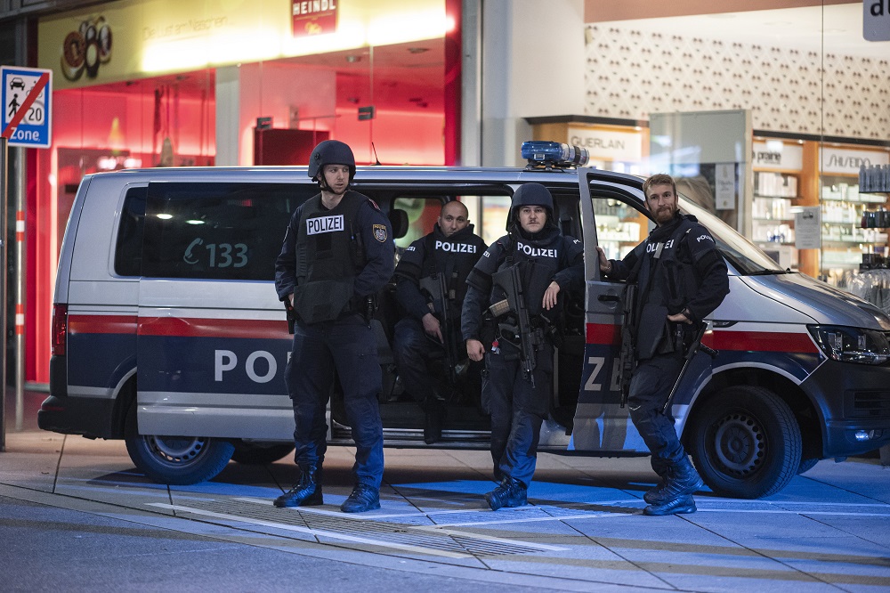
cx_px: 445
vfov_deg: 13.0
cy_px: 296
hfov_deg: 19.5
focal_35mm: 105
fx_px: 2595
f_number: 1.4
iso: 5000
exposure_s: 1/200
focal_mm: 105
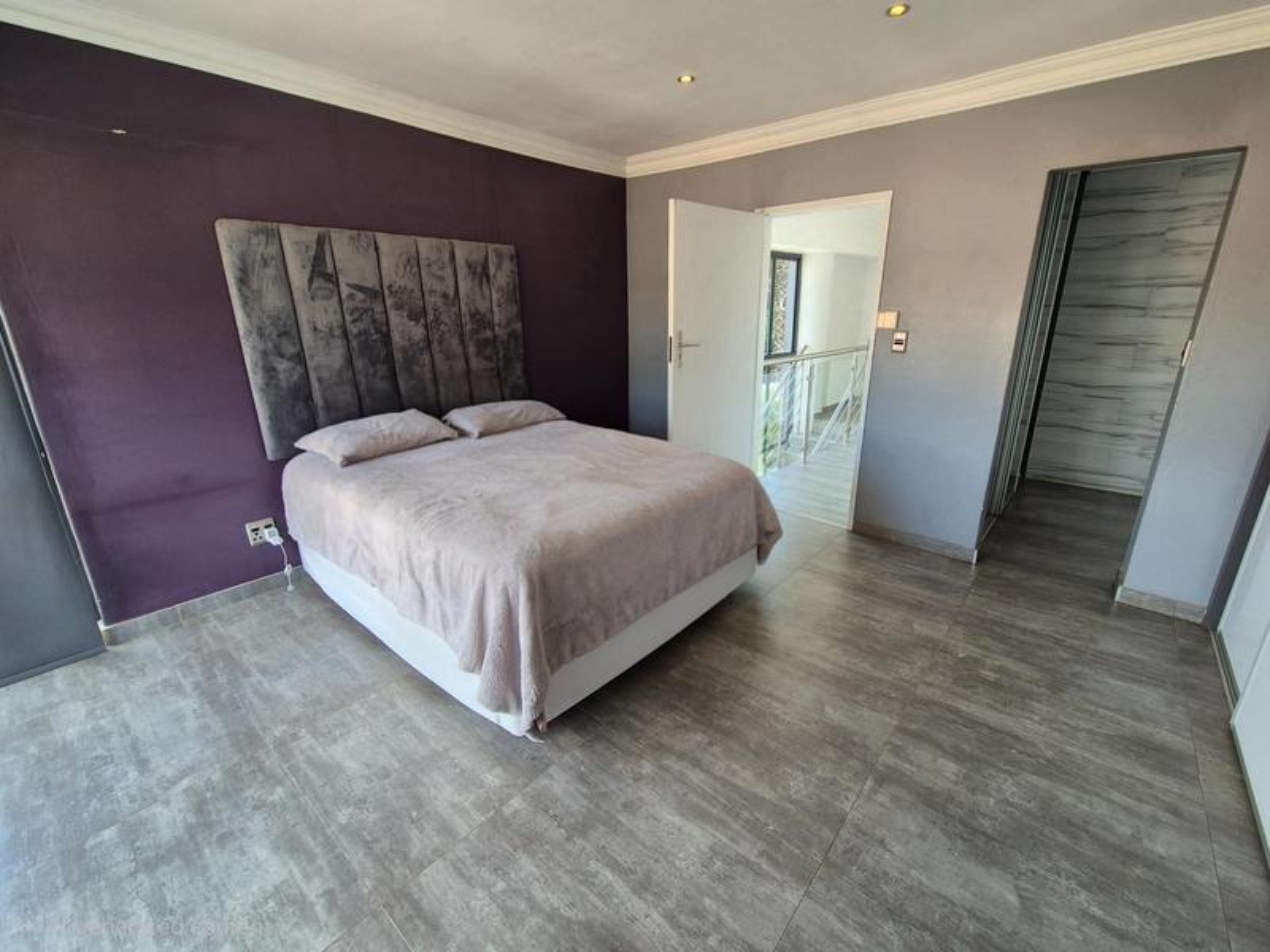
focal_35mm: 13
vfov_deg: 89.9
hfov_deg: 106.2
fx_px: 477
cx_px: 635
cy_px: 476
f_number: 2.2
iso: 50
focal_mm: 2.2
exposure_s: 1/50
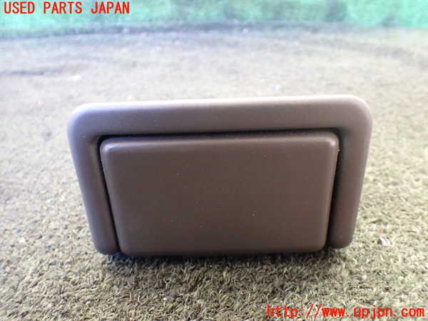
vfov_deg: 46.8
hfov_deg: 60.0
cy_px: 160
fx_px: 371
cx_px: 214
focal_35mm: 30
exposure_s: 1/40
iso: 800
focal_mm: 5.4
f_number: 2.3
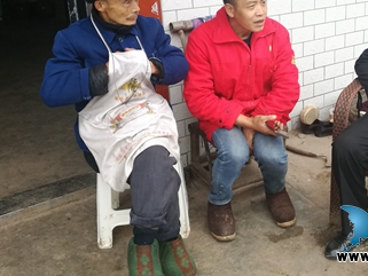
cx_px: 264
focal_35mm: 42
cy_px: 72
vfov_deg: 33.7
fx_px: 447
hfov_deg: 43.7
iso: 160
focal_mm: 4.5
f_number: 2.2
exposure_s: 1/60
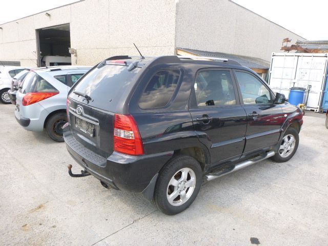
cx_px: 164
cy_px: 123
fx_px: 237
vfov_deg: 54.9
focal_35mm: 25
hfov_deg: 69.4
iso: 100
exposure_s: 1/125
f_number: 3.9
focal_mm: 4.5
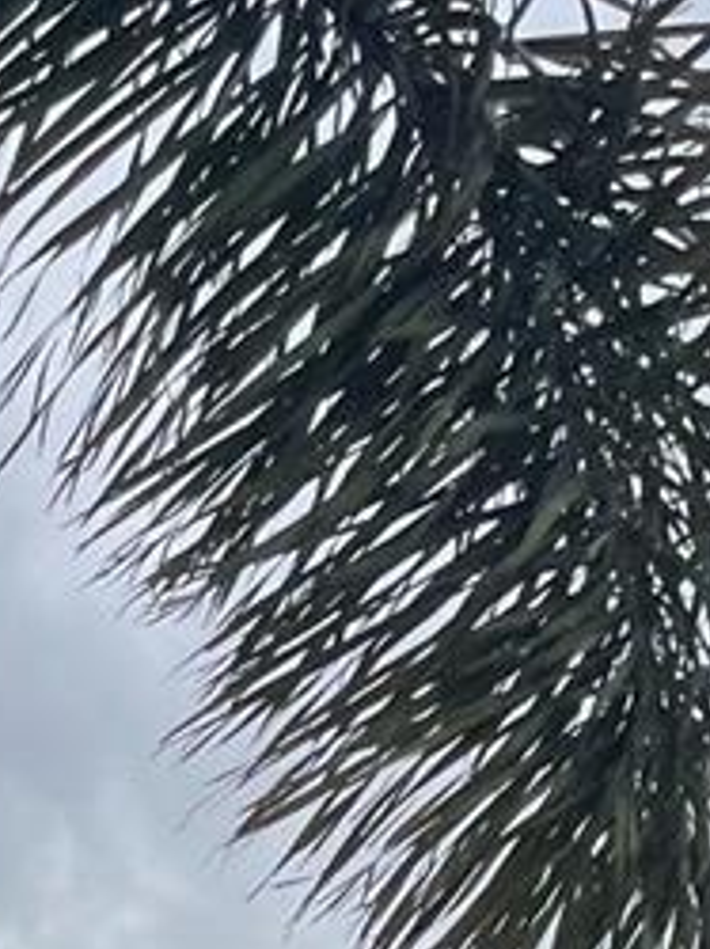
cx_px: -353
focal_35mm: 125
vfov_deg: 13.6
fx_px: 3424
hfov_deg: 11.4
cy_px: 1875
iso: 50
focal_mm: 5.1
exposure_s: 1/1923
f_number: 1.6
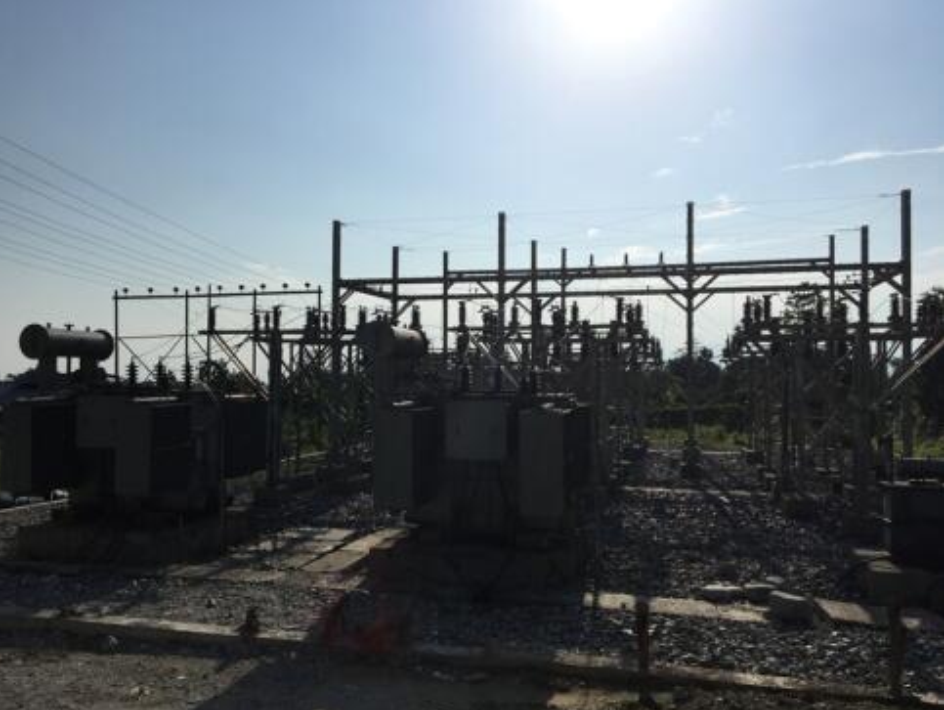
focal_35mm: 30
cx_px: 457
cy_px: 363
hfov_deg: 59.9
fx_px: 819
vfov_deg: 46.8
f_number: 2.2
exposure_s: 1/6410
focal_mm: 4.15
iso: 25
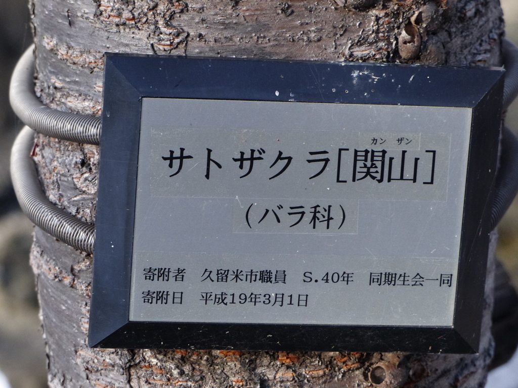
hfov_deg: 10.5
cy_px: 194
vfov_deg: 7.9
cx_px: 259
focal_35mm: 189
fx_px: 2828
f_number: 4
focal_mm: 34
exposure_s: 1/125
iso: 320
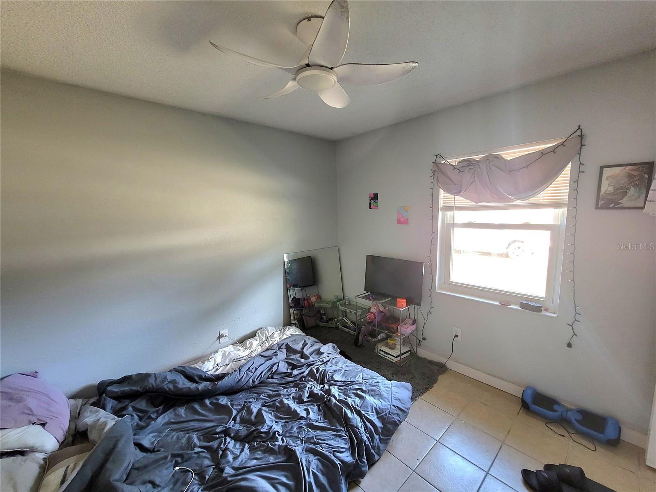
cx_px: 328
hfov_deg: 106.2
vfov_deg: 89.9
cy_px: 246
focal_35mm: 13
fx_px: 246
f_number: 2.2
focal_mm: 2.2
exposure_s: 1/30
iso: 320
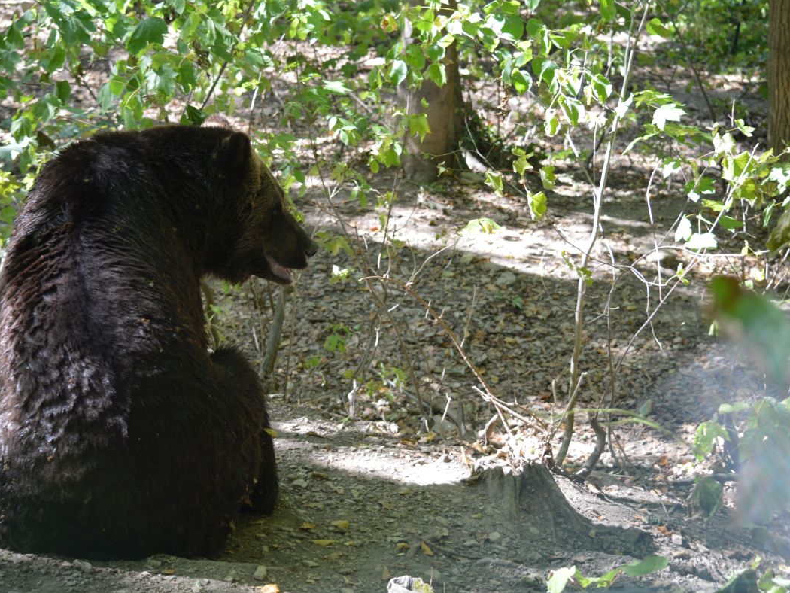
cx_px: 375
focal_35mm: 91
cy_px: 299
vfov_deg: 16.3
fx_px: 2067
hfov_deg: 21.6
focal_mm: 55
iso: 400
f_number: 4.5
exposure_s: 1/80
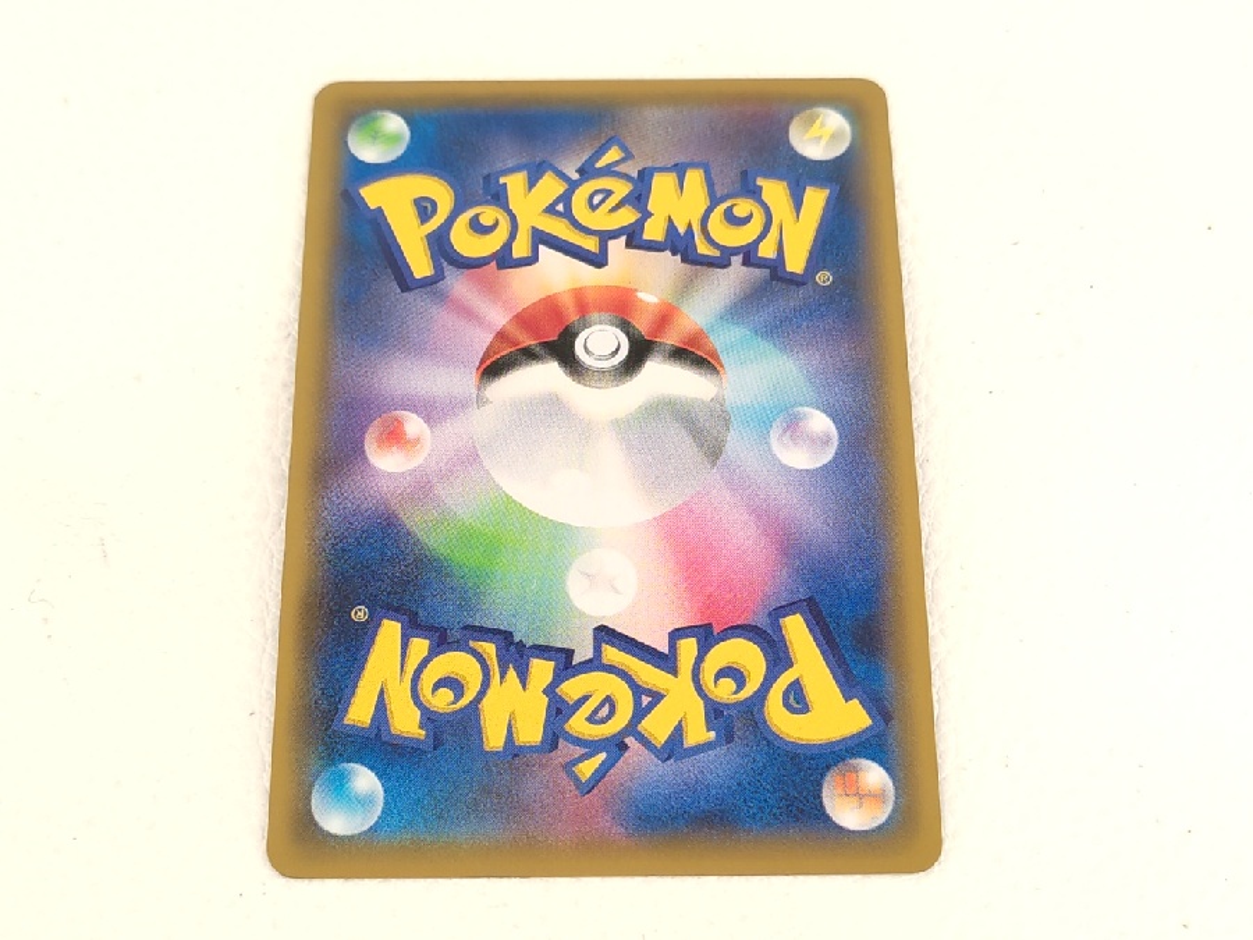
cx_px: 626
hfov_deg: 67.3
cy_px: 470
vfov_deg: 53.1
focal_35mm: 26
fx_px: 941
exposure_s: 1/100
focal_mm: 4.74
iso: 142
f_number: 1.79
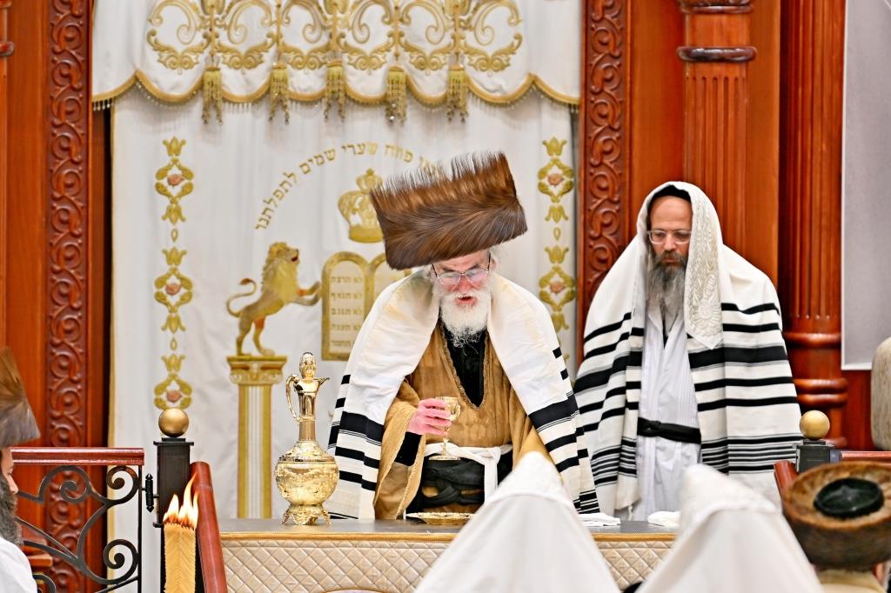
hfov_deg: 6.9
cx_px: 446
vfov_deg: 4.6
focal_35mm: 300
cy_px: 296
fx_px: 7422
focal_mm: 200
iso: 160
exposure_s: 1/250
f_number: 2.8
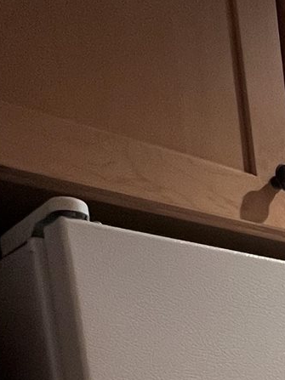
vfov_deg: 22.7
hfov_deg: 17.6
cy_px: 594
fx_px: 736
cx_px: 519
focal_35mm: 67
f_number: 1.8
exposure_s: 1/60
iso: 160
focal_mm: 1.57
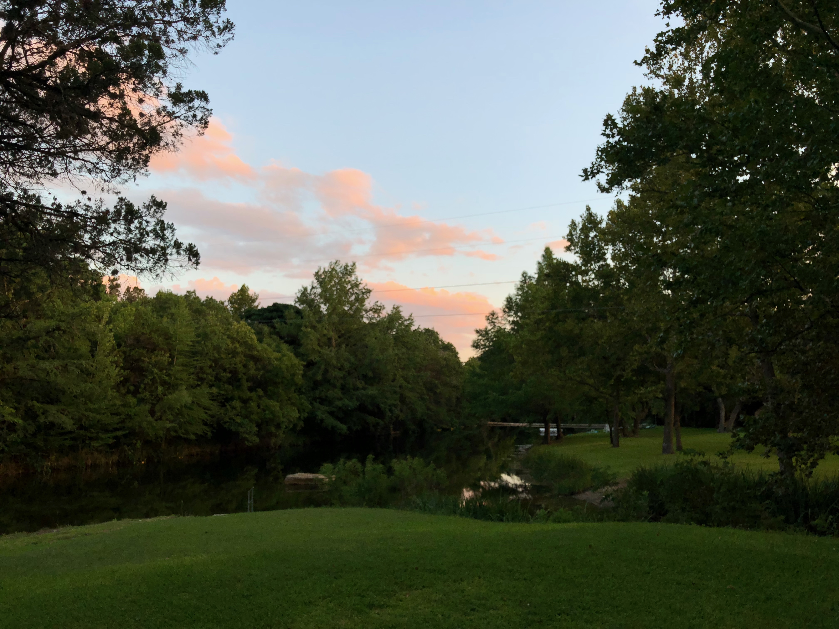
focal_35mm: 28
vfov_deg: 49.7
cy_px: 314
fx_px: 679
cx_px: 420
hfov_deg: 63.4
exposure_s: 1/128
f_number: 1.8
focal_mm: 4
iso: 20
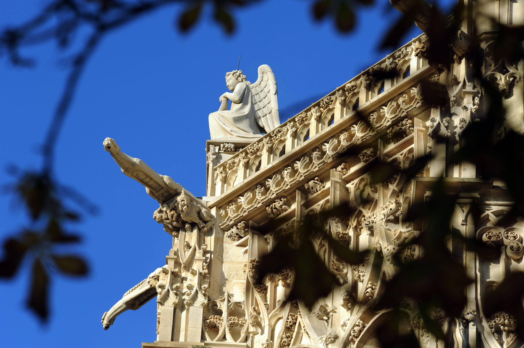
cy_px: 174
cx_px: 262
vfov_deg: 4.9
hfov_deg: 7.4
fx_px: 4073
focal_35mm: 280
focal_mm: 280
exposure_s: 1/250
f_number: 9
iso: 200
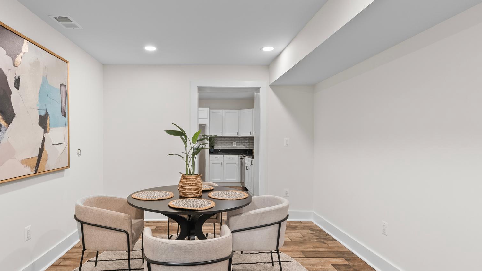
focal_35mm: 20
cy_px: 132
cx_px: 204
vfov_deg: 55.9
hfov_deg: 86.0
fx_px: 256
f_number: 8
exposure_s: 1/4
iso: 400
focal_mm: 14
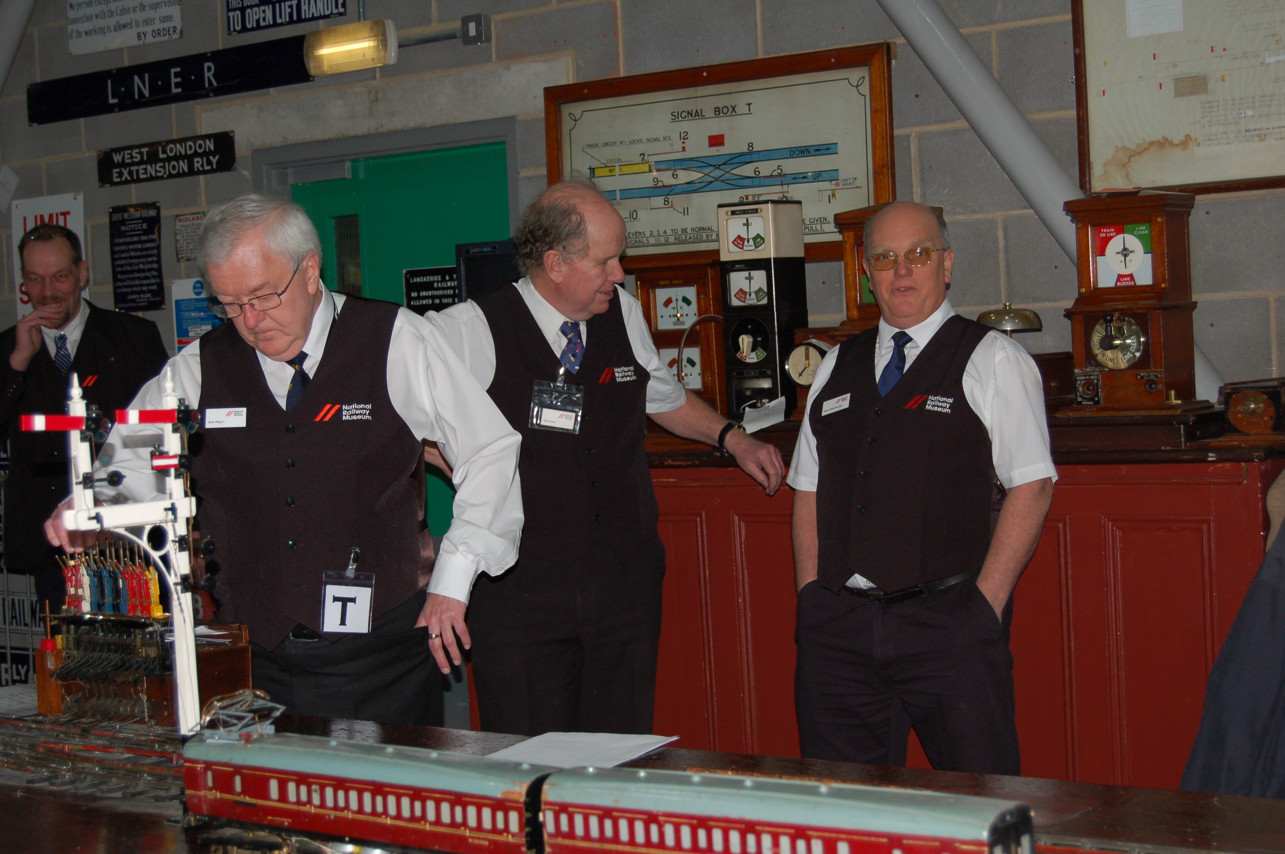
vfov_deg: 22.6
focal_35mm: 60
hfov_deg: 33.4
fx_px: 2140
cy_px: 427
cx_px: 642
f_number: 5
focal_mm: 40
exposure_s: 1/60
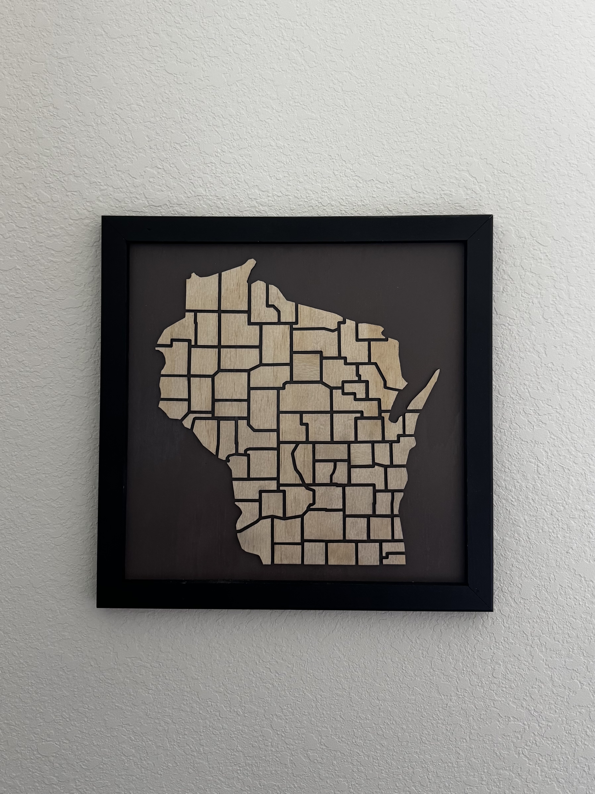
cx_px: 298
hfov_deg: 56.8
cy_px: 397
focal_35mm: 24
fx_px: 550
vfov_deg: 71.6
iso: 320
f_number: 1.78
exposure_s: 1/60
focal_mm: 6.76
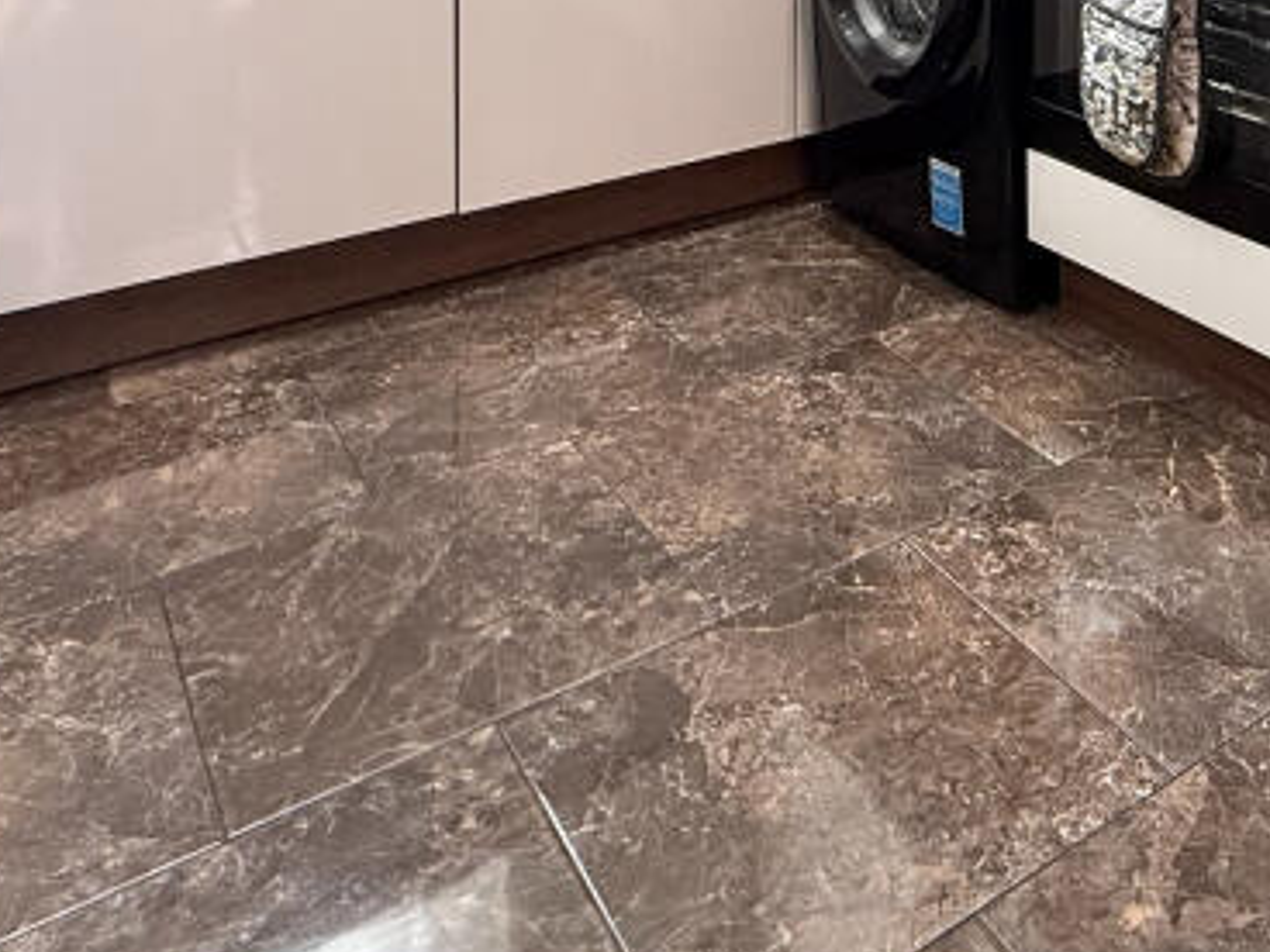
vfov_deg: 29.5
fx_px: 1431
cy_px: -293
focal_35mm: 39
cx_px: 1080
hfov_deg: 44.6
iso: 100
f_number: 2.2
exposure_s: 1/99
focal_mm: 2.22
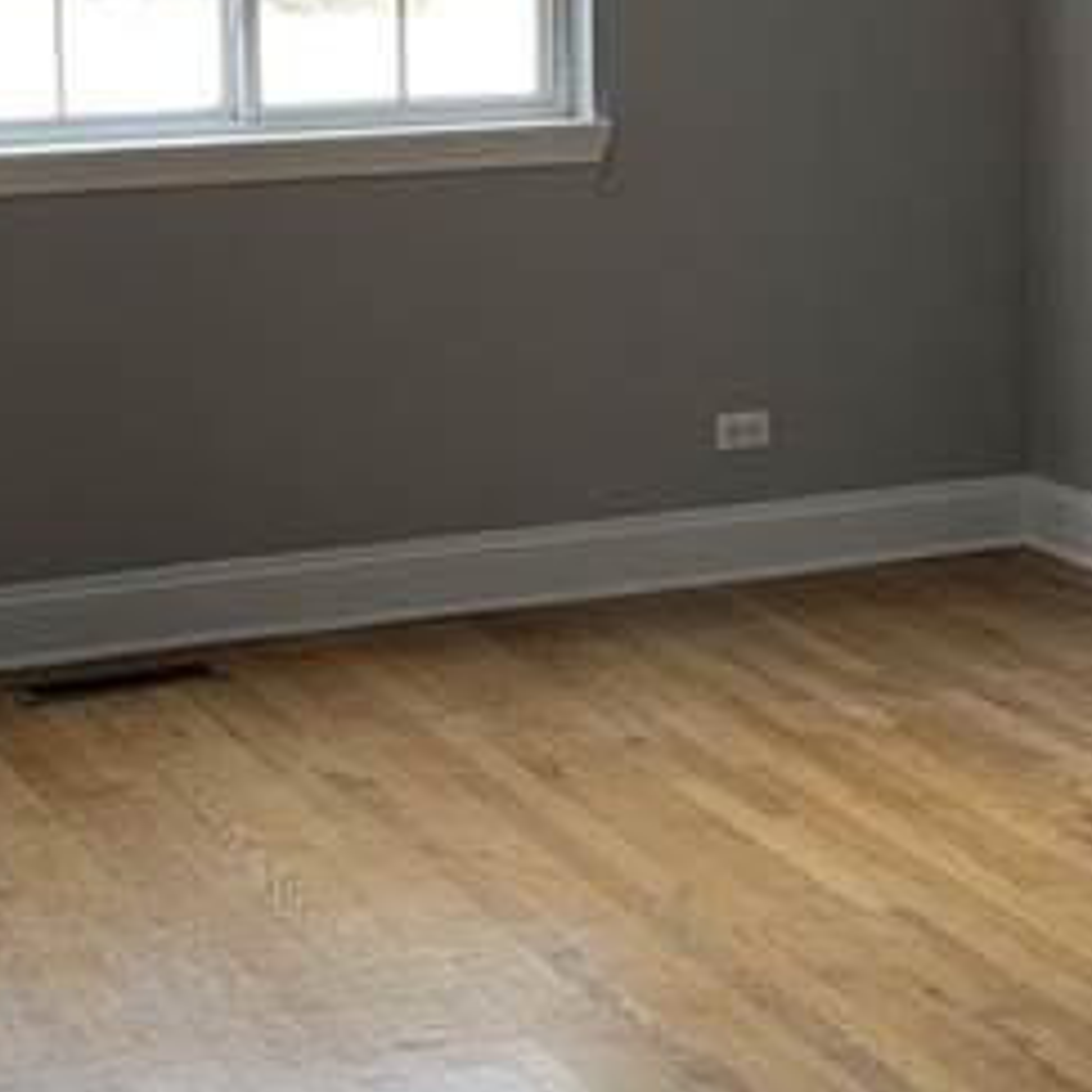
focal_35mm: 102
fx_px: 3640
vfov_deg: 16.9
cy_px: 144
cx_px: 971
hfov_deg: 16.8
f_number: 1.8
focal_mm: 4.25
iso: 100
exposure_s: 1/101
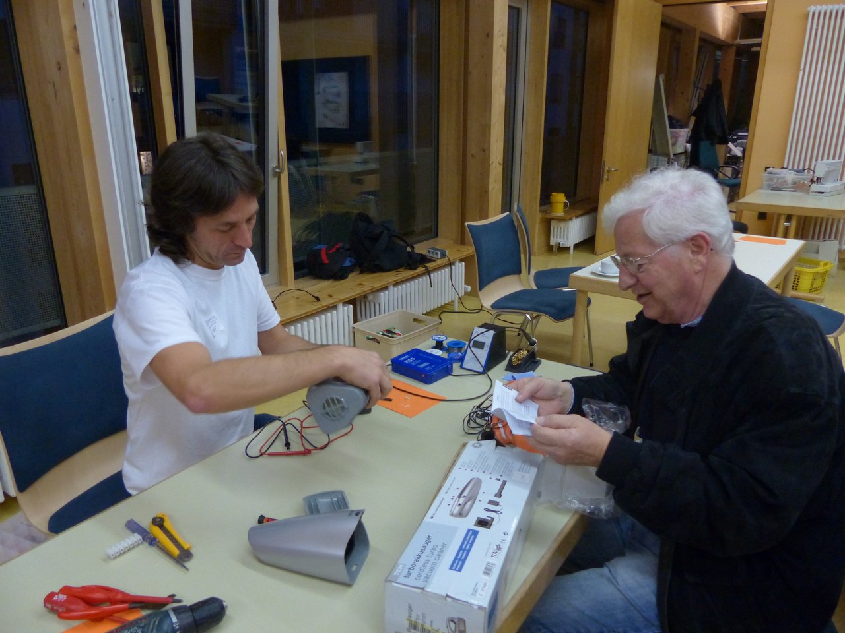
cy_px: 316
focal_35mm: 25
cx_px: 422
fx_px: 610
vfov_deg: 54.9
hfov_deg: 69.4
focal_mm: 4.5
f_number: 2.8
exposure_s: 1/60
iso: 400
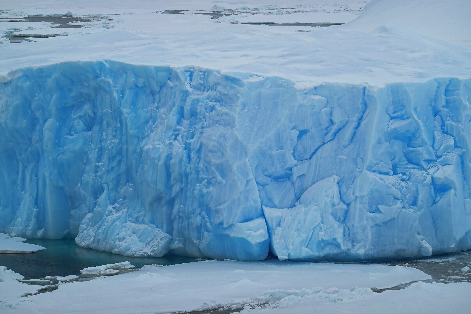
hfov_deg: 10.3
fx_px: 2617
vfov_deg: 6.9
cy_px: 157
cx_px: 236
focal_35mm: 200
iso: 100
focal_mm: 72
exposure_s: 1/1000
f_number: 6.3
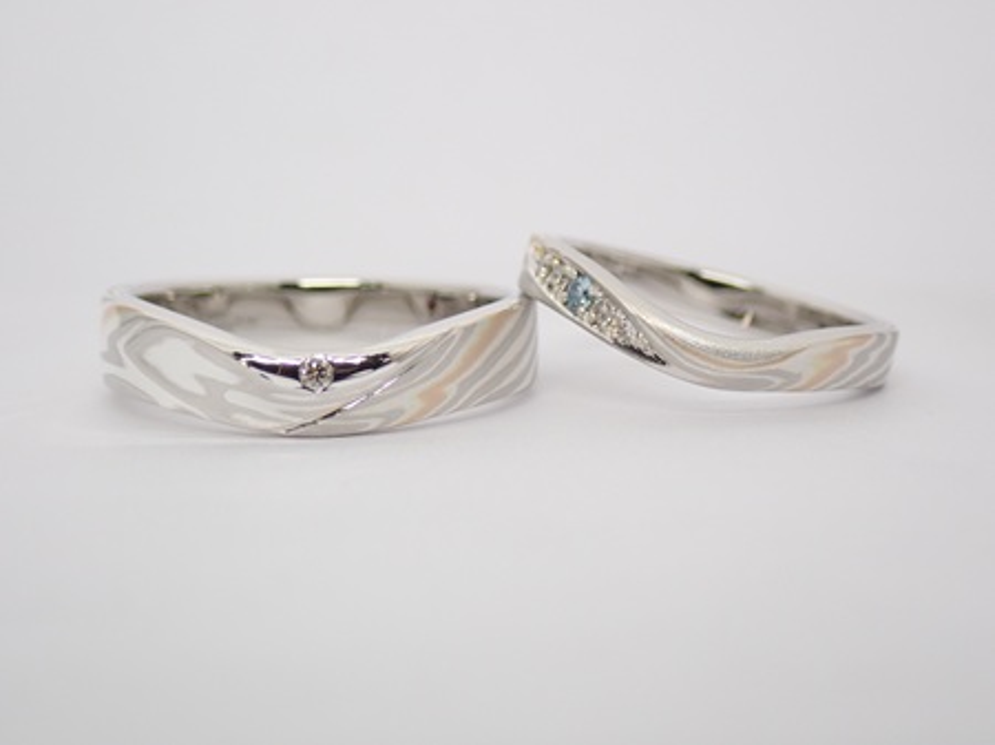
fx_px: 2212
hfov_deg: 25.3
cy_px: 372
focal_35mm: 77
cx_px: 498
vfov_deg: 19.1
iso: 200
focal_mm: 13.65
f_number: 4.1
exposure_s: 1/125
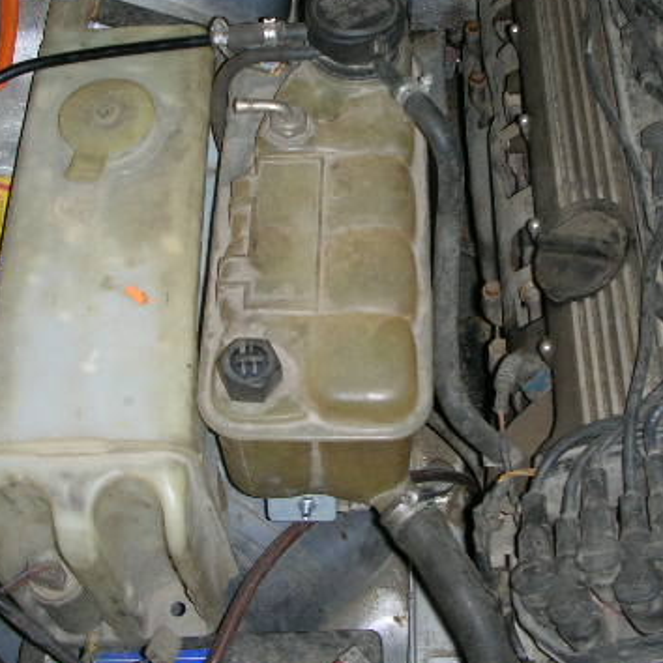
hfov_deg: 30.5
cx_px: 378
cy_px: 242
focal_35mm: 56
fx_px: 1213
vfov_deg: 30.4
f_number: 3
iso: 50
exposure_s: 1/60.1
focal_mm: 5.8
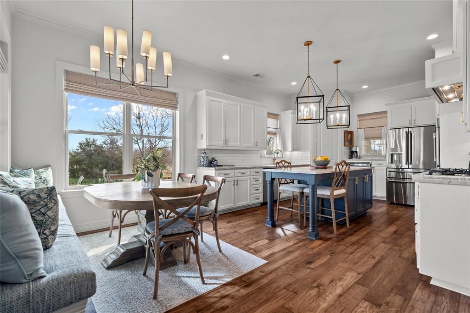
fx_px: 209
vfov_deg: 73.8
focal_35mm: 16
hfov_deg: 96.7
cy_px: 156
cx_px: 235
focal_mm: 16
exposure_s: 1/4
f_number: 8
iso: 640
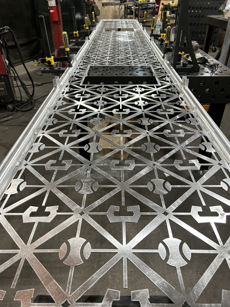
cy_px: 154
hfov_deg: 53.1
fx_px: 230
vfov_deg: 67.3
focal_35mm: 26
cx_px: 115
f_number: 1.5
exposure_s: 1/60
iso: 100
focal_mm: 5.7
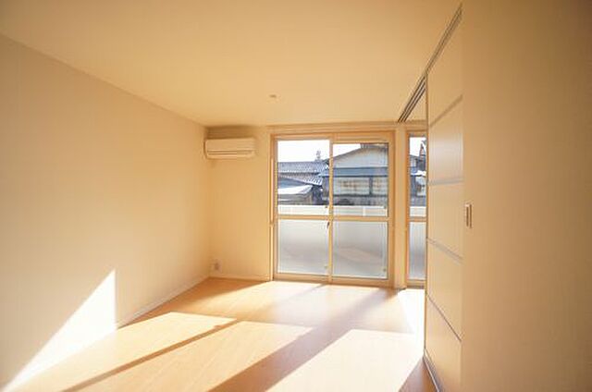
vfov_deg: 52.9
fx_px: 394
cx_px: 296
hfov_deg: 73.8
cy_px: 196
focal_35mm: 24
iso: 400
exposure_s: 1/1250
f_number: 2.8
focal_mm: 16
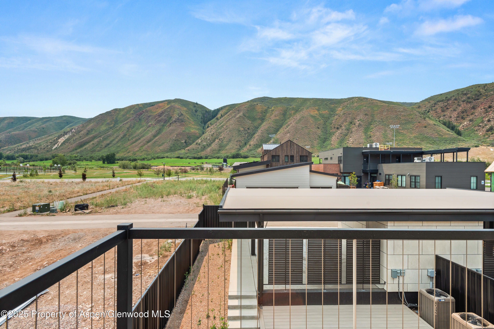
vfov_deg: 70.5
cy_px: 164
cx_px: 247
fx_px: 233
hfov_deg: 93.3
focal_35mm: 17
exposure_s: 1/200
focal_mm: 17
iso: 400
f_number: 10
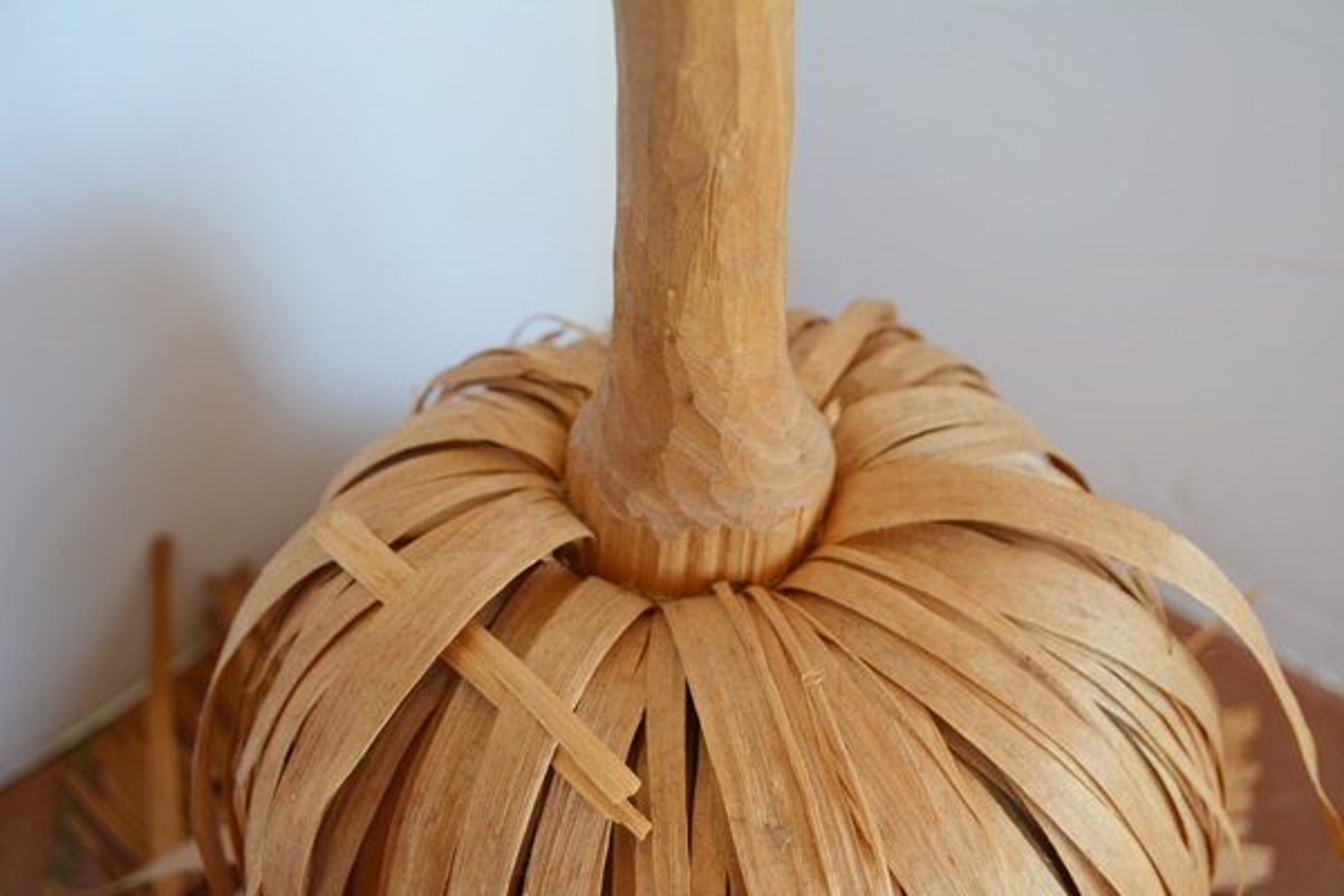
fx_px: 1624
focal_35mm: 44
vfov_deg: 30.8
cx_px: 672
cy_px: 448
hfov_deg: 45.0
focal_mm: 29
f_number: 4.5
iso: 400
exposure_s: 1/60
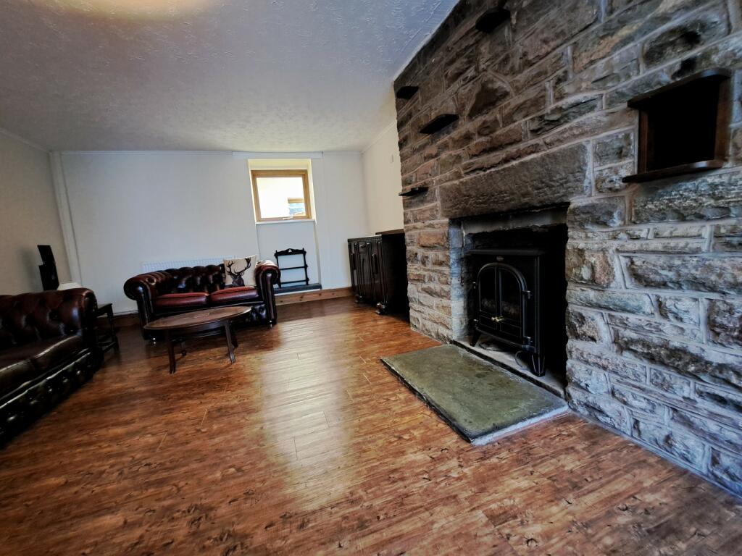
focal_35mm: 13
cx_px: 371
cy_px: 278
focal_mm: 1.74
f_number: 2.2
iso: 500
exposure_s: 1/20
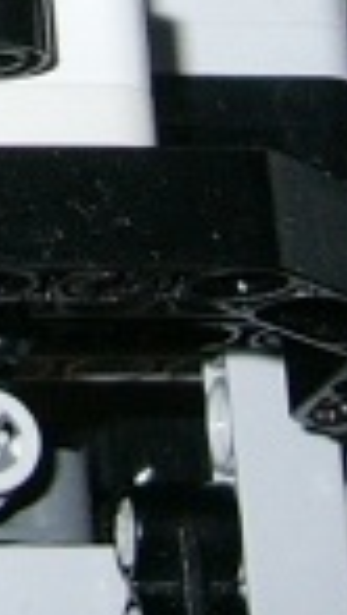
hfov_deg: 5.6
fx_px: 3360
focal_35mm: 206
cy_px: -383
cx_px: -681
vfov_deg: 10.0
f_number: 2.8
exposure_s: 1/60
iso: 100
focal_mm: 5.8
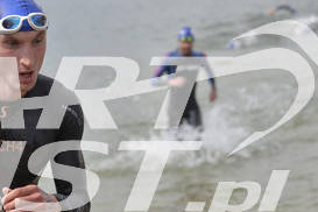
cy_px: 121
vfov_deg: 8.4
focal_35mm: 164
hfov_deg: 12.5
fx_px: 1449
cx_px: 65
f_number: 4
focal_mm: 70
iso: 200
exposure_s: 1/3200
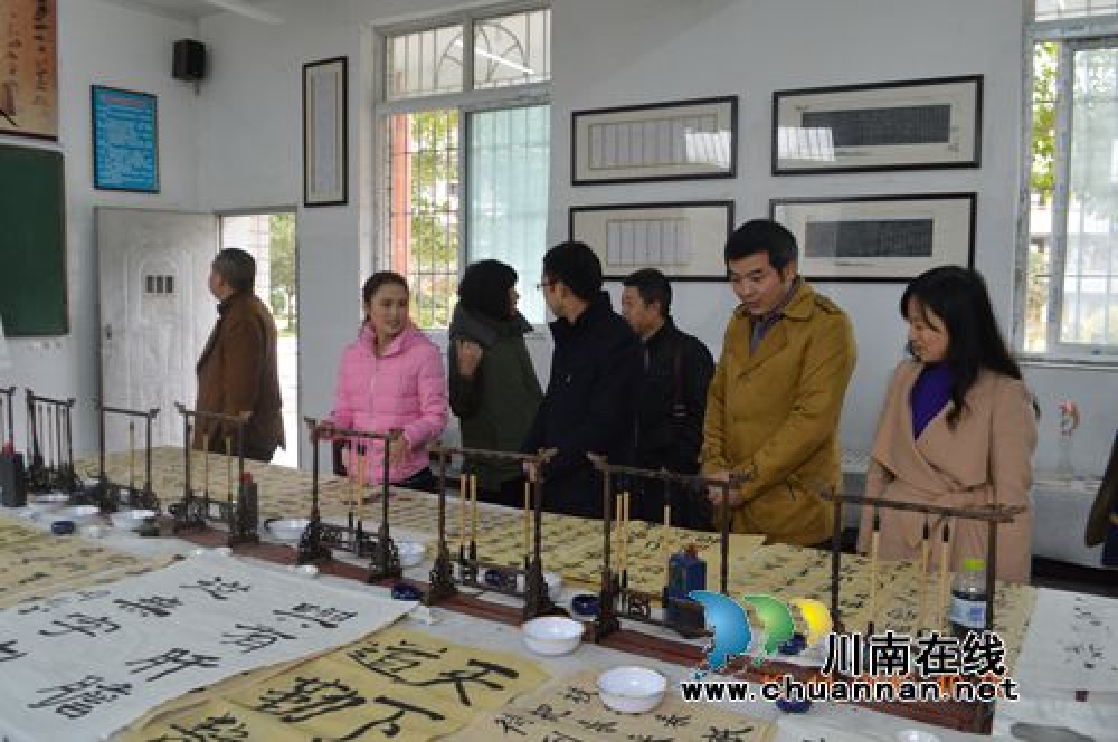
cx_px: 559
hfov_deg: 62.0
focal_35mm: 30
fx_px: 930
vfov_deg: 43.5
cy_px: 371
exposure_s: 1/30
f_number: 6.3
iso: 1600
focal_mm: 20
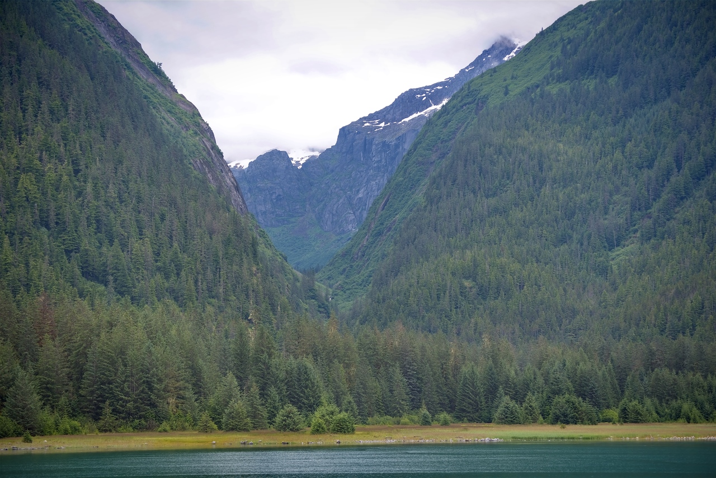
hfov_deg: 20.8
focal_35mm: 98
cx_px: 358
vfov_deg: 14.0
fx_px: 1949
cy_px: 239
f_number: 5.6
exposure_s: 1/200
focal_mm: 98
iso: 100
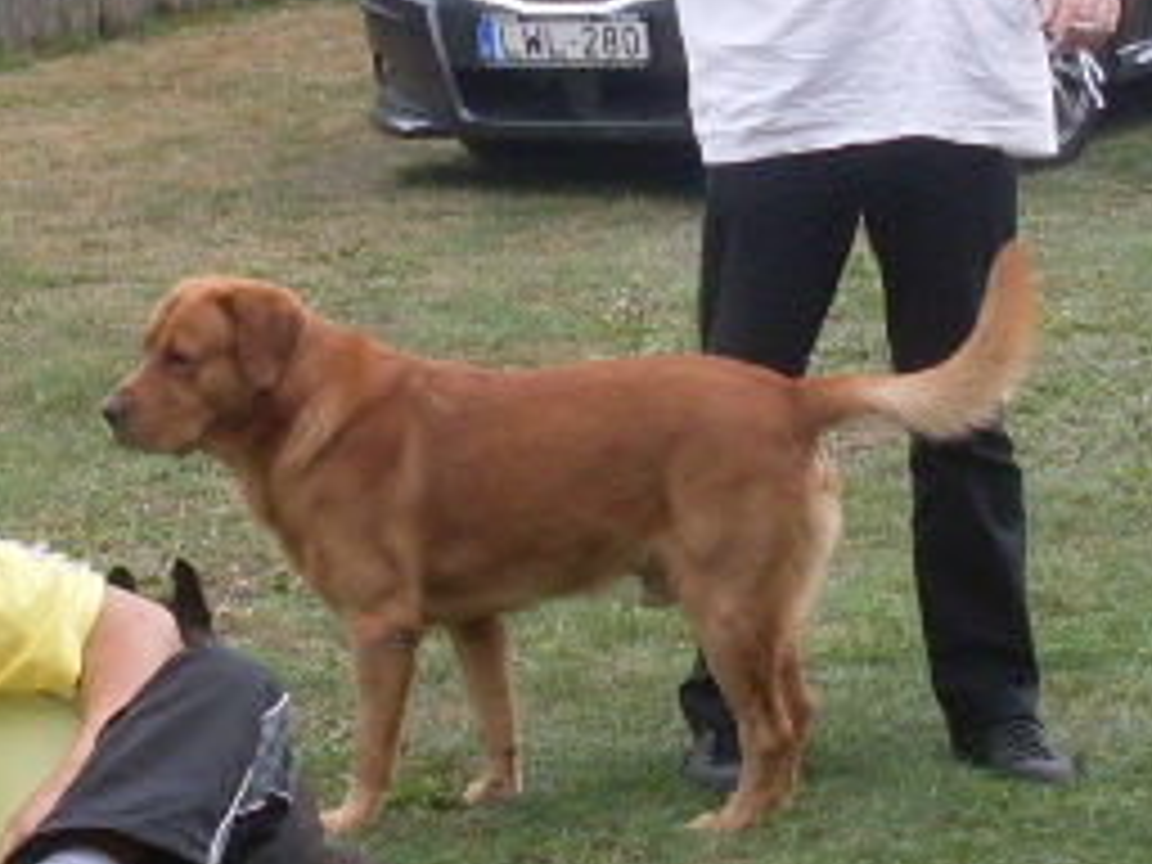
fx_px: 5058
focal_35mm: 152
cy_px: 216
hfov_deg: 13.0
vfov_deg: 9.7
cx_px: 396
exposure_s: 1/350
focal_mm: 6.3
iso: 80
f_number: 2.8
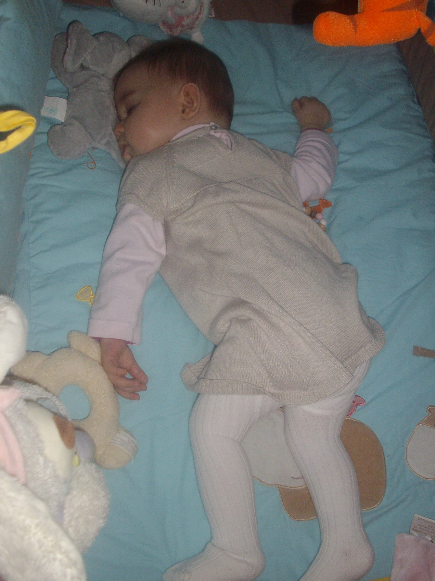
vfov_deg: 45.8
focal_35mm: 41
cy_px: 282
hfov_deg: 35.1
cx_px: 215
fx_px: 687
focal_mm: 6.2
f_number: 2.8
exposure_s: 1/50
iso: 160
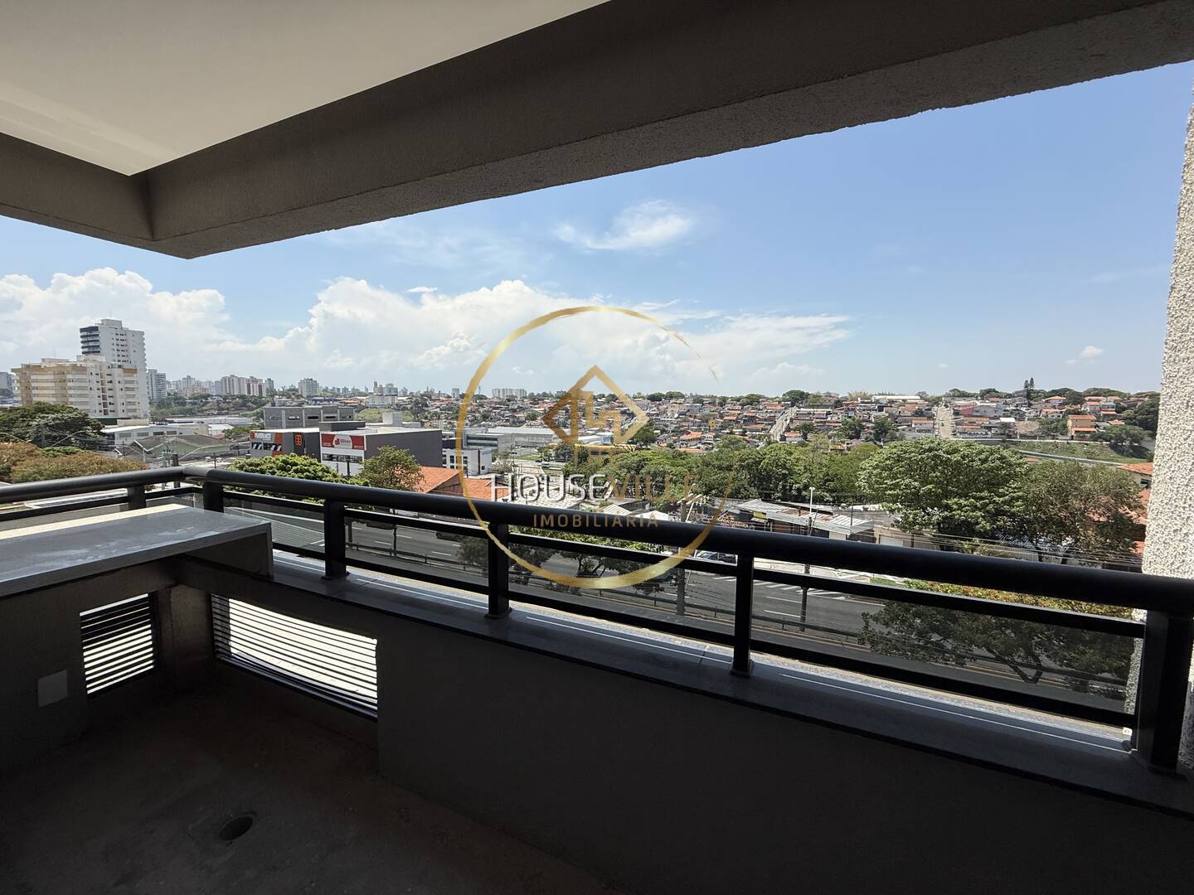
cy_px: 448
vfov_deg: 85.7
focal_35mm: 14
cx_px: 597
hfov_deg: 102.1
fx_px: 483
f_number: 2.2
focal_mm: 2.22
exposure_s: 1/2506
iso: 50
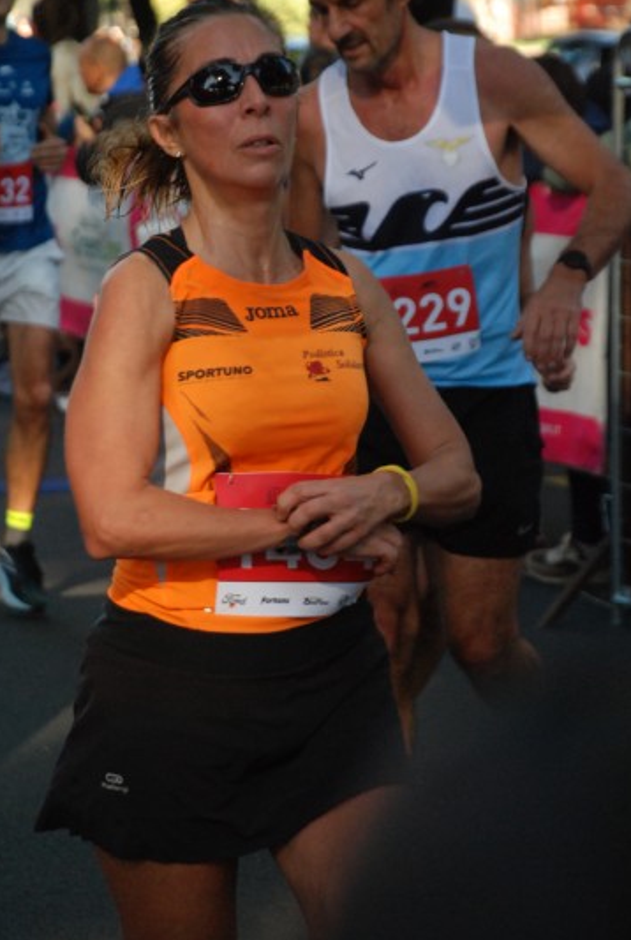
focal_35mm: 161
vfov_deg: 12.8
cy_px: 427
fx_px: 4199
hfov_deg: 8.6
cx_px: 288
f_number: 5.6
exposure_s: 1/500
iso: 1000
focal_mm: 95
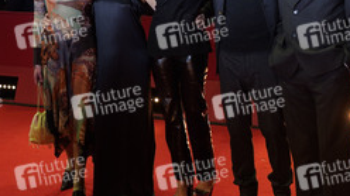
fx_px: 566
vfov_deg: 19.6
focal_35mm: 61
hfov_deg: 34.3
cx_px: 211
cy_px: 68
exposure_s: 1/160
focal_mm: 32
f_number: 5.6
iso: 640
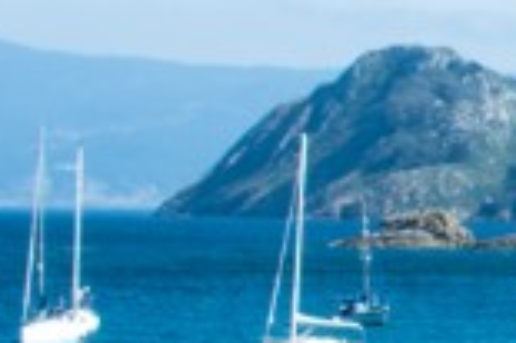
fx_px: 4857
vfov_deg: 4.0
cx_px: 1215
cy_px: 381
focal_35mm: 339
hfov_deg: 5.9
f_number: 11
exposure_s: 1/100
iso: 100
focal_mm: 35
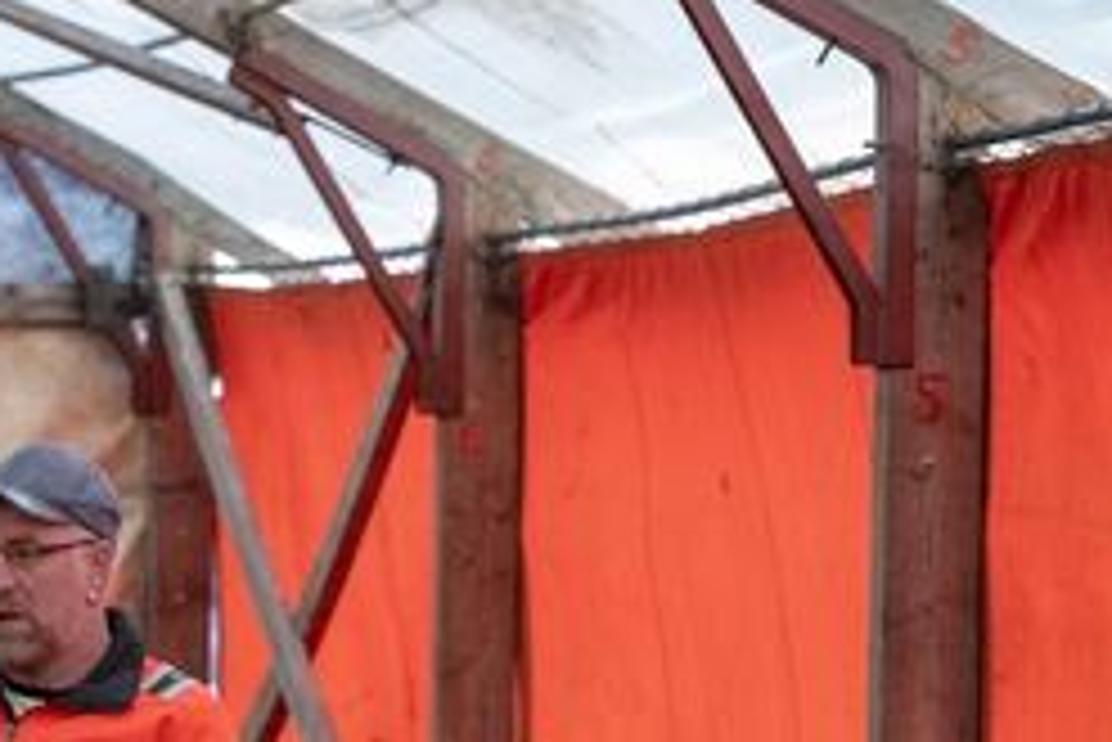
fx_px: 8097
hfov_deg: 7.8
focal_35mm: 262
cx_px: -68
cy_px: 733
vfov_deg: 5.2
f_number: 4
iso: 2800
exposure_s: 1/100
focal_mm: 120
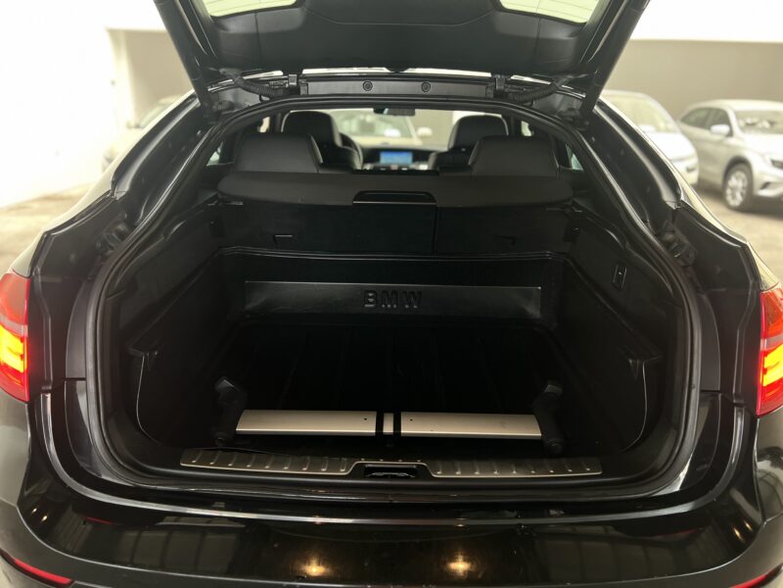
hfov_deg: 67.3
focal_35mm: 26
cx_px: 392
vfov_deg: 53.1
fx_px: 588
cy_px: 294
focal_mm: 5.7
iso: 640
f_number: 1.5
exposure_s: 1/38
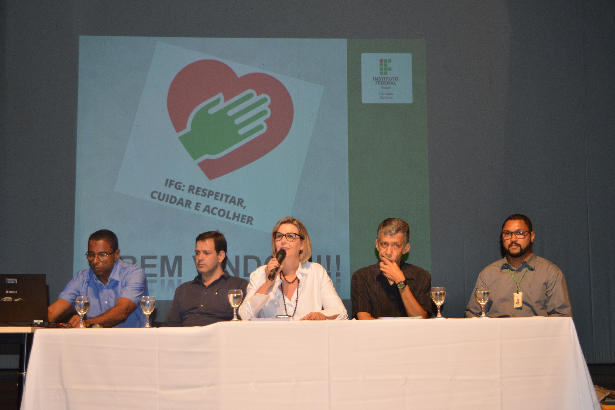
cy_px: 207
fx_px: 812
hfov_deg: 41.5
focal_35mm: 48
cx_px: 308
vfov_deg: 28.4
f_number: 4.2
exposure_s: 1/80
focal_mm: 31
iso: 400
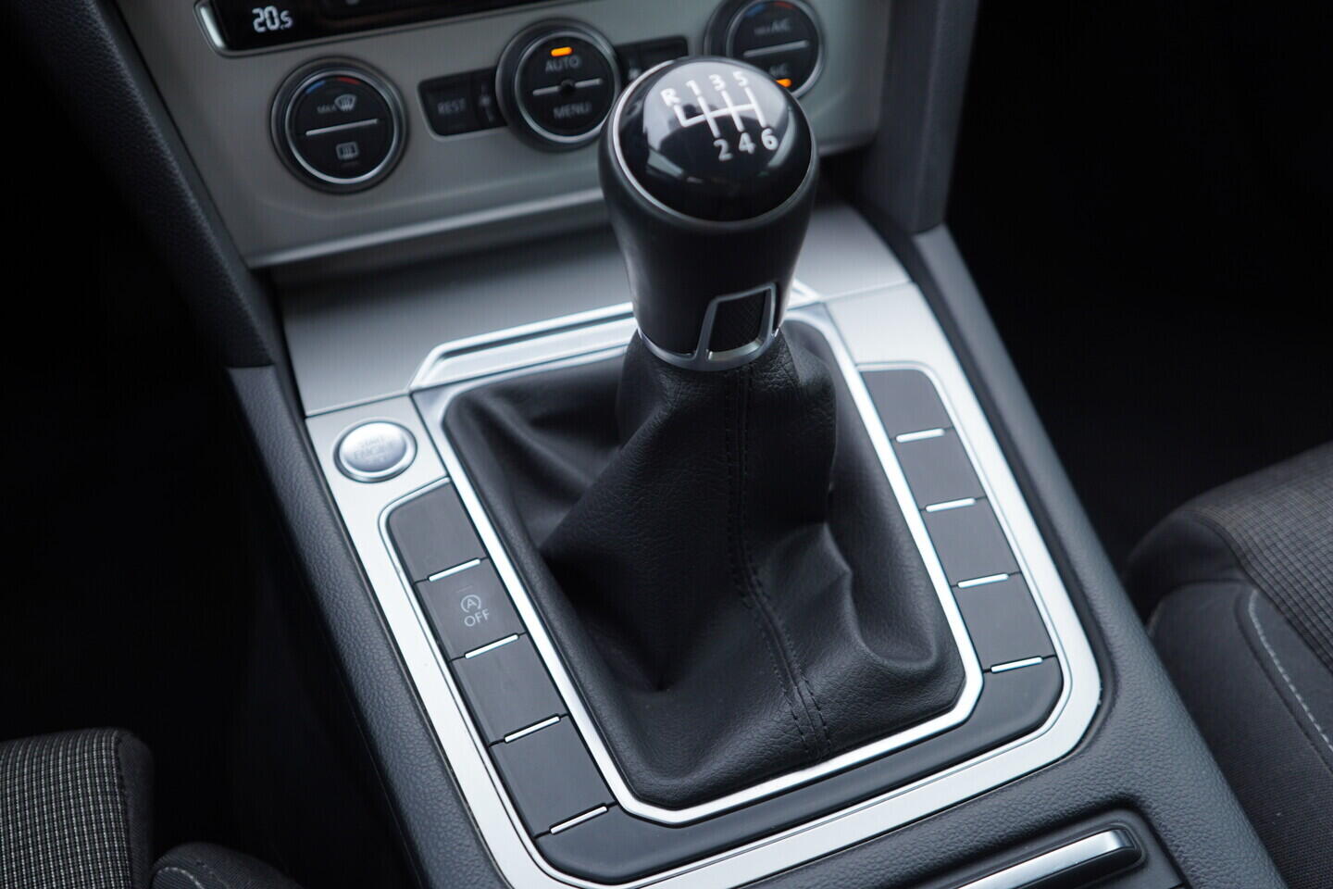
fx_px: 1333
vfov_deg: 36.9
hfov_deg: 53.1
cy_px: 444
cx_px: 666
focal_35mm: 36
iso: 125
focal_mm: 24
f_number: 3.2
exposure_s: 1/40
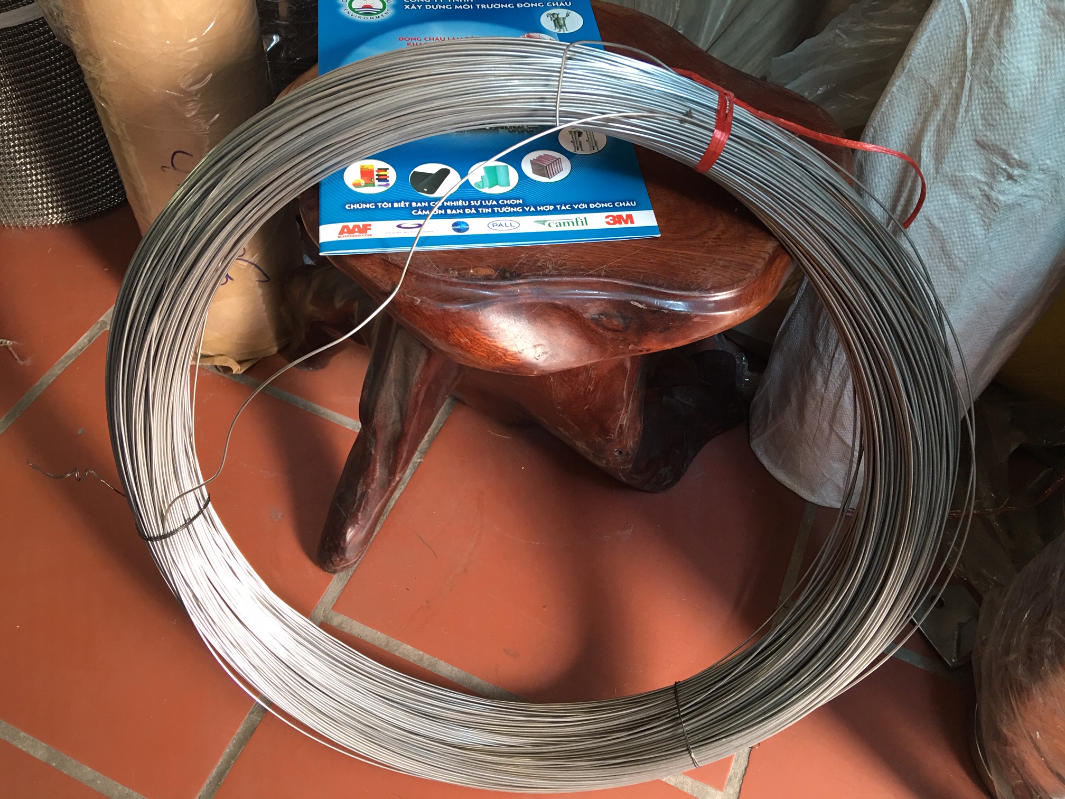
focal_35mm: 29
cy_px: 400
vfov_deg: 48.2
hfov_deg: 61.7
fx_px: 892
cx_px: 532
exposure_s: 1/17
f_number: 2.2
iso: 64
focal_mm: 4.15
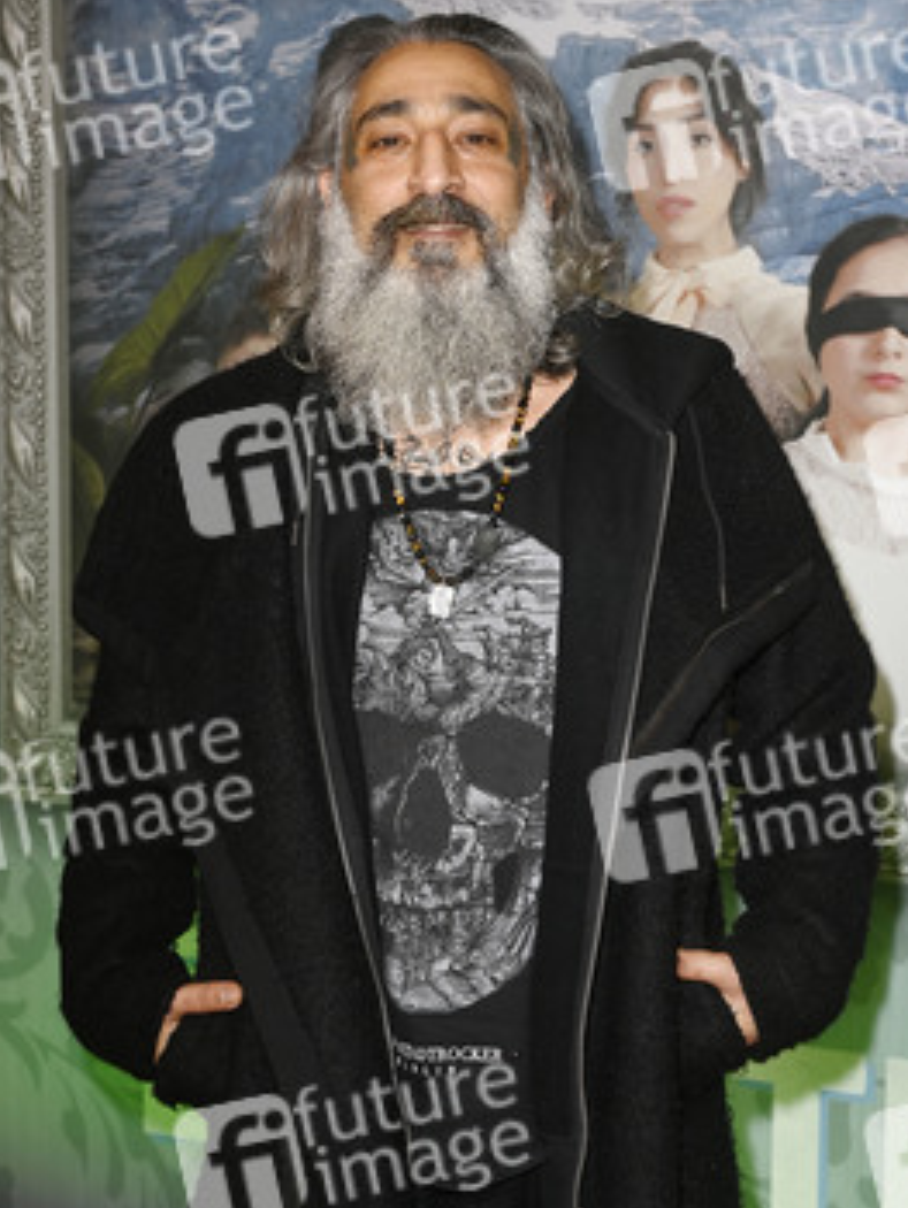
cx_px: 452
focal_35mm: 68
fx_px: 2375
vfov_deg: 28.5
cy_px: 628
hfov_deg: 21.6
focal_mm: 62
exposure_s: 1/200
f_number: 5.6
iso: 640
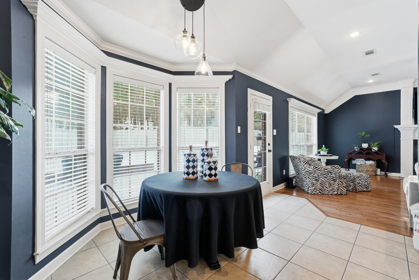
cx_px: 210
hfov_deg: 96.7
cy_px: 140
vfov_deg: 73.8
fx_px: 186
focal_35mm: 16
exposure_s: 1/40
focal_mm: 16
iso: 250
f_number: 9
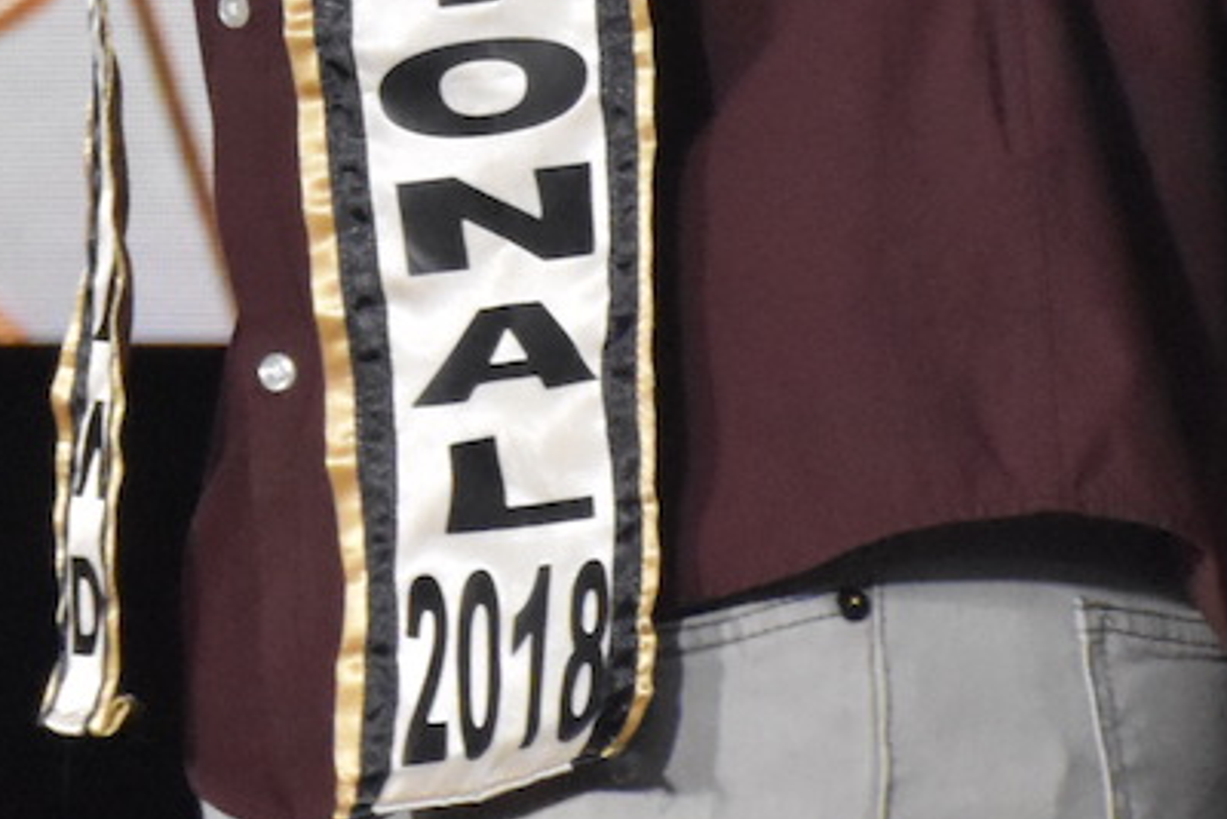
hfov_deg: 3.5
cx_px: -1445
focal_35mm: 576
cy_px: -1049
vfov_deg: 2.4
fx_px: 19638
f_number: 9
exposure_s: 1/320
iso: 5000
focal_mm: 80
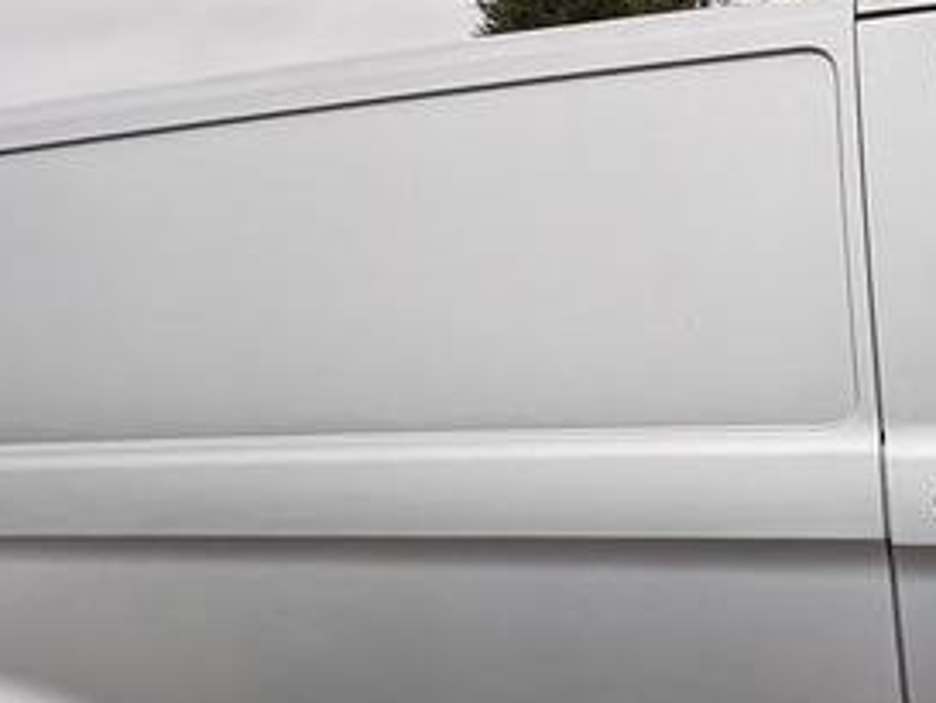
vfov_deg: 31.5
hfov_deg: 37.2
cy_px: 418
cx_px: 919
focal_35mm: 46
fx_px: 1244
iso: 40
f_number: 2.2
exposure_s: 1/291
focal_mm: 2.22
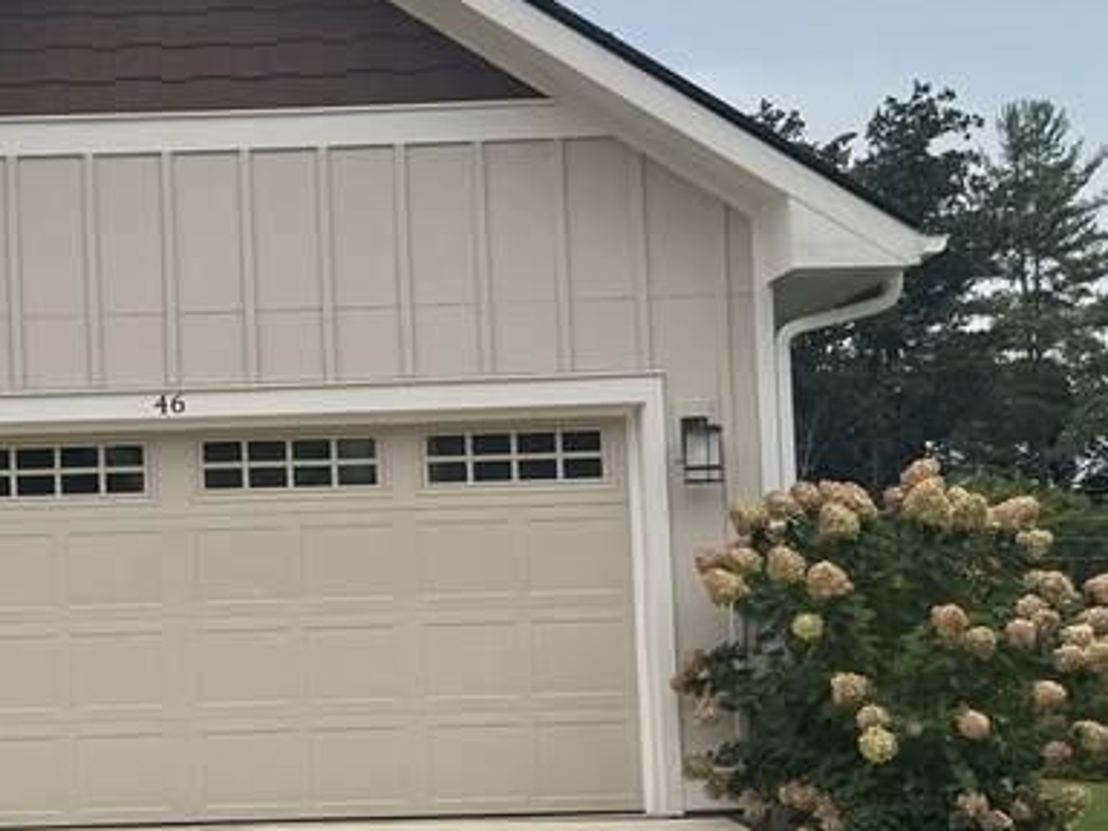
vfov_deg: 18.4
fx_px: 2561
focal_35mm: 80
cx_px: 23
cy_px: 488
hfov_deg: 23.5
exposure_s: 1/2959
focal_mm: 6.76
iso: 80
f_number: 1.78
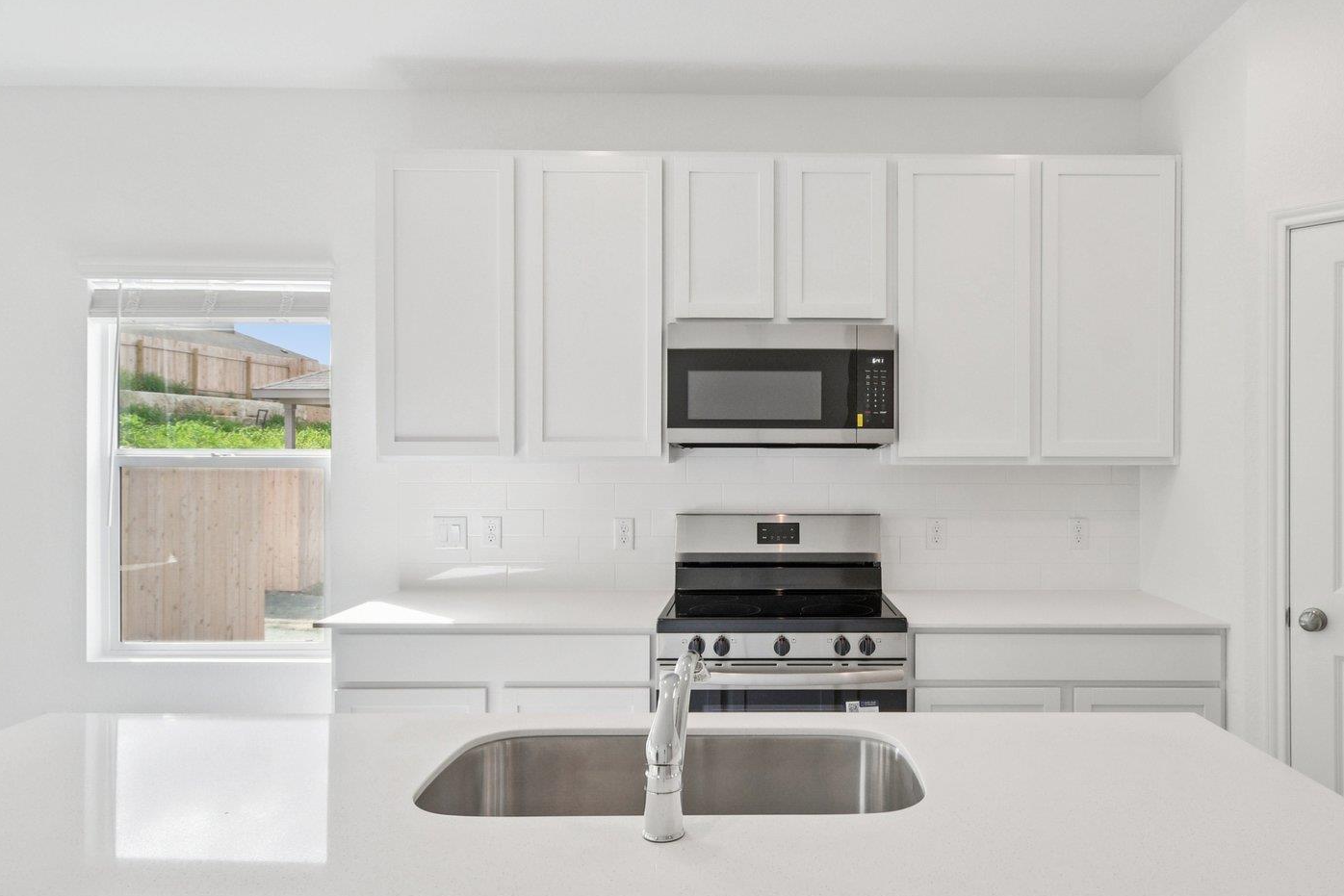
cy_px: 420
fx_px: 821
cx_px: 788
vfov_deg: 57.2
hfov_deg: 77.9
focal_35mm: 22
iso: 400
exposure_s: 1/100
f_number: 8
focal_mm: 10
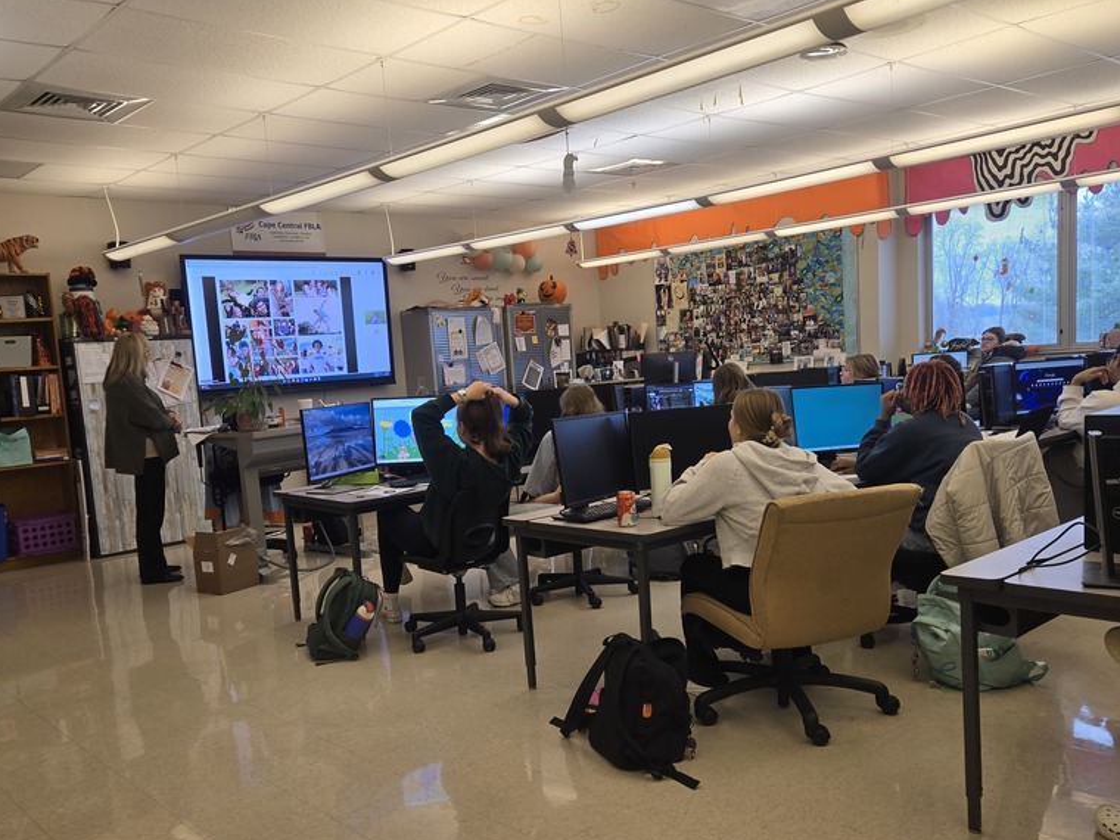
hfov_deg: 58.4
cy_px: 480
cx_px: 557
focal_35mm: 31
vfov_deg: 45.3
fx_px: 1003
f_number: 1.8
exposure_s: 1/120
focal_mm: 5.4
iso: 50
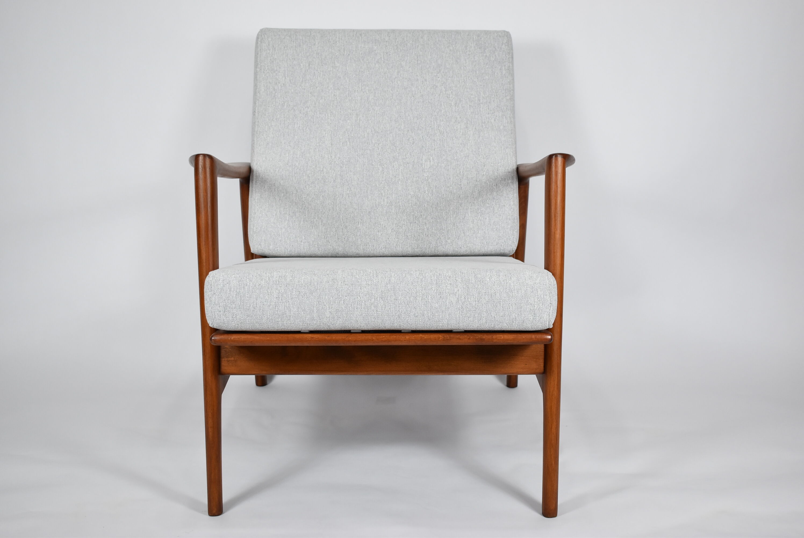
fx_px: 1073
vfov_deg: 28.1
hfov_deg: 41.1
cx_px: 402
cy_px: 269
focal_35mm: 48
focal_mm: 32
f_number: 4.5
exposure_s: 1/125
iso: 800
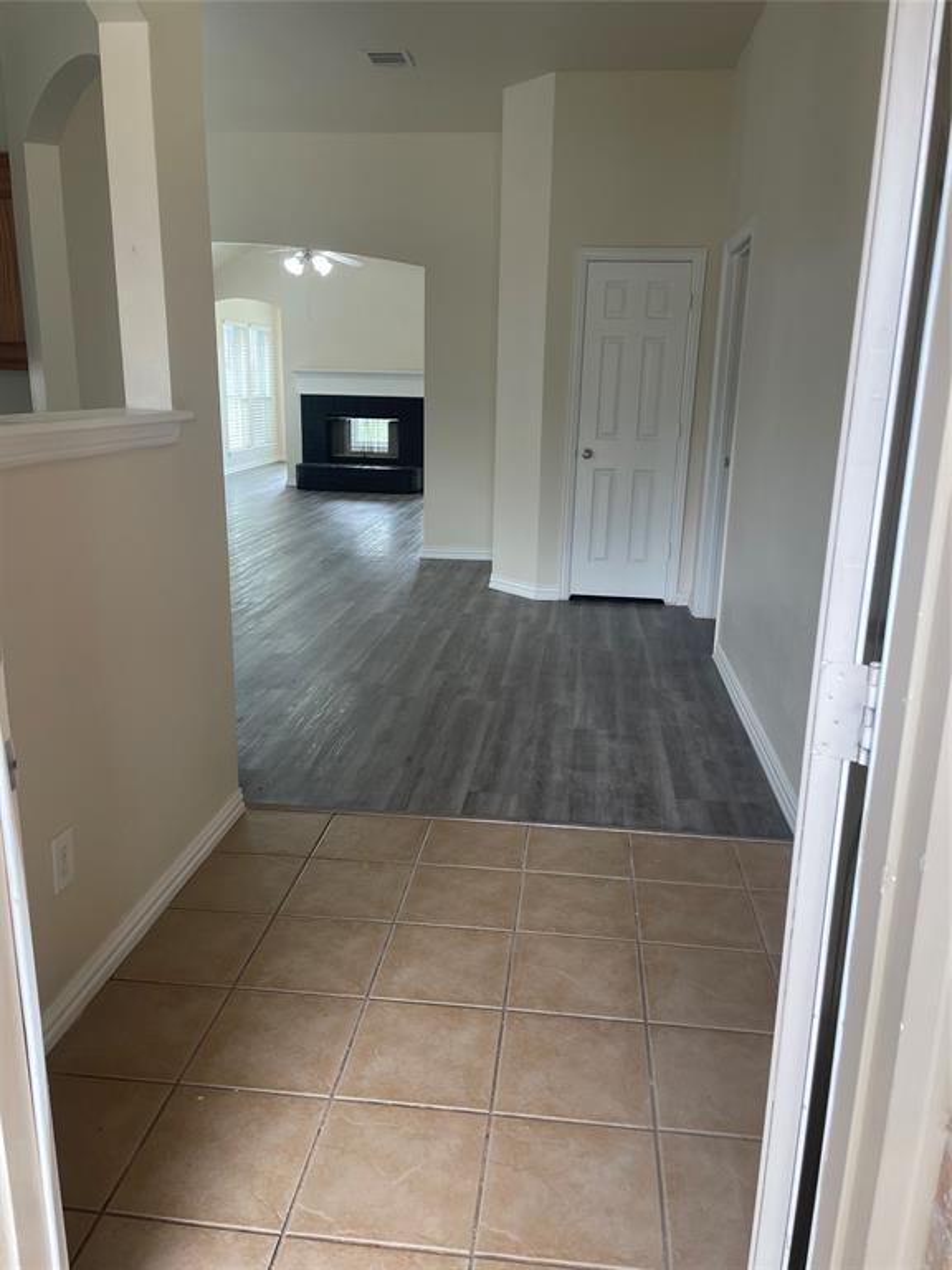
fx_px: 953
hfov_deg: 53.1
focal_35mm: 26
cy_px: 635
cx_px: 476
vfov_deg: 67.3
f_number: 1.6
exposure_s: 1/120
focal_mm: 4.2
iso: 80
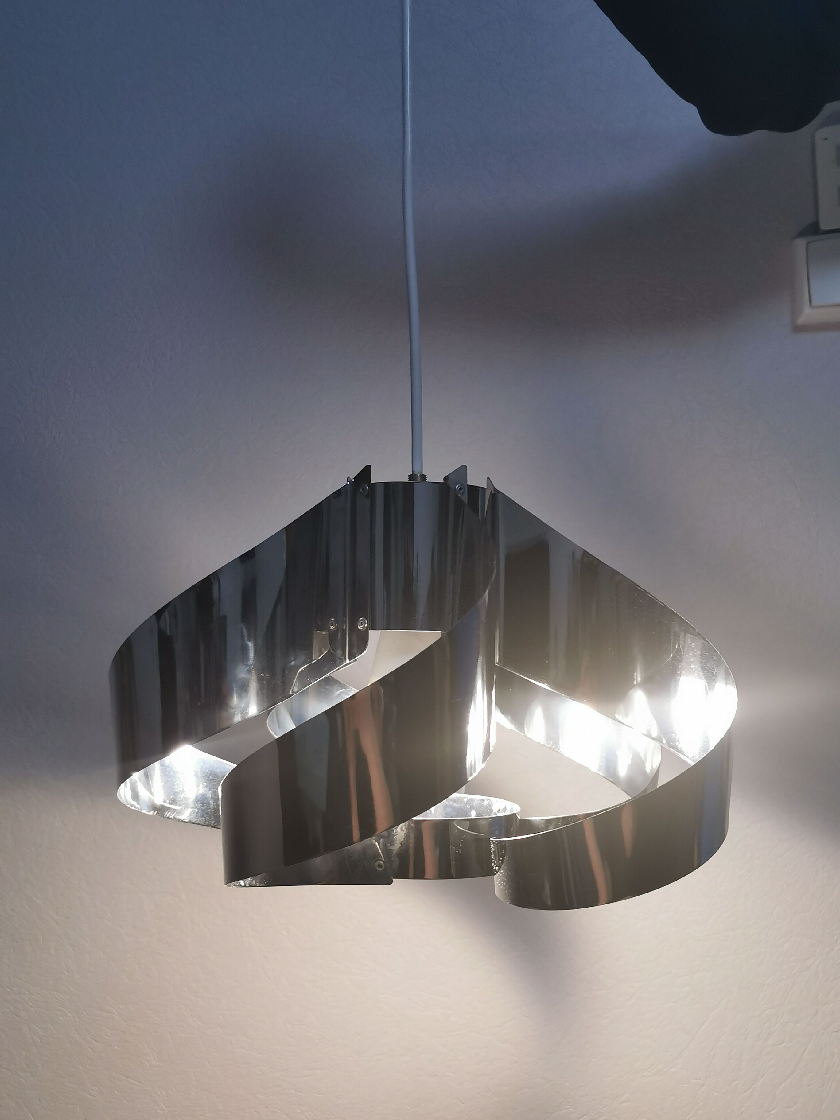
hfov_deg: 40.7
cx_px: 420
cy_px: 560
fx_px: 1132
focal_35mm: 35
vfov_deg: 52.6
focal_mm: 5.58
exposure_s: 1/100
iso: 160
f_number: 1.8
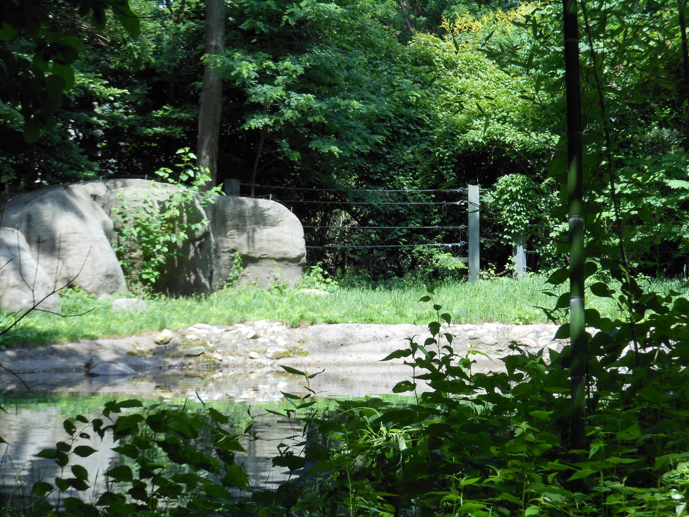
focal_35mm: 102
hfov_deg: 19.3
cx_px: 344
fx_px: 2030
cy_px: 258
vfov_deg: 14.5
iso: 80
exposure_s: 1/100
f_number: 5.4
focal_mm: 18.3
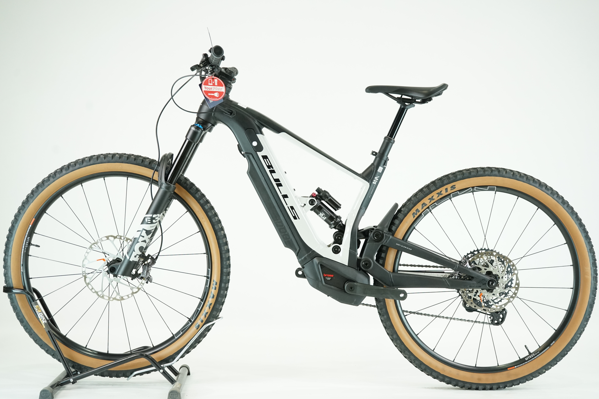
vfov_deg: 26.0
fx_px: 865
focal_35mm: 52
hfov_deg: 38.2
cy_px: 200
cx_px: 300
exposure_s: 1/200
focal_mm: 52
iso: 2500
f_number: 5.6
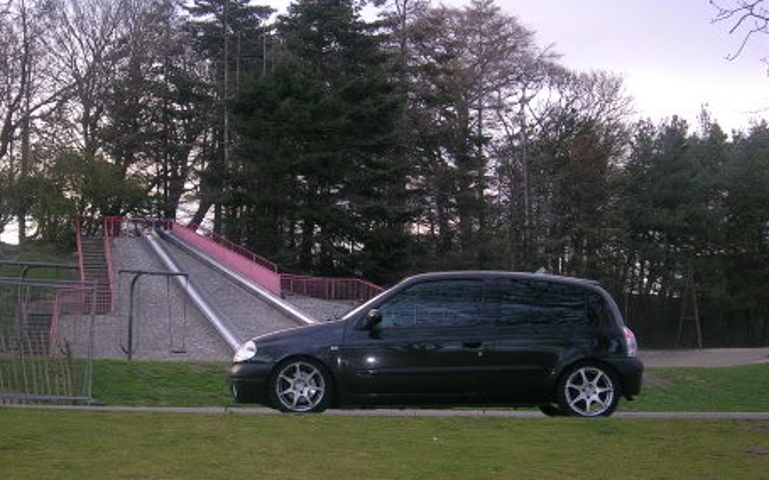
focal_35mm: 68
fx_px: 1425
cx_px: 353
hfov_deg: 30.2
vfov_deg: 19.1
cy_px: 284
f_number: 3.4
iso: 163
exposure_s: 1/60.1
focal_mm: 8.6
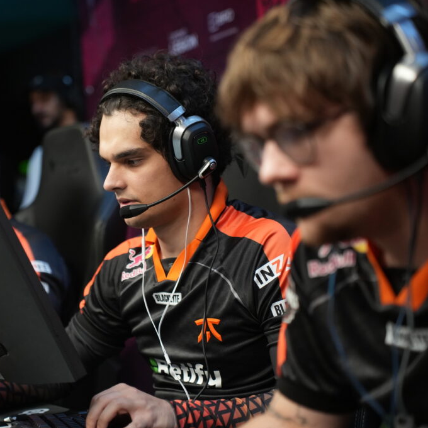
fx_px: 1343
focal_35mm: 96
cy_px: 214
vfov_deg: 18.1
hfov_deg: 18.0
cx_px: 117
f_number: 2.8
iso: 2500
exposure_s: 1/320
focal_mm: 75
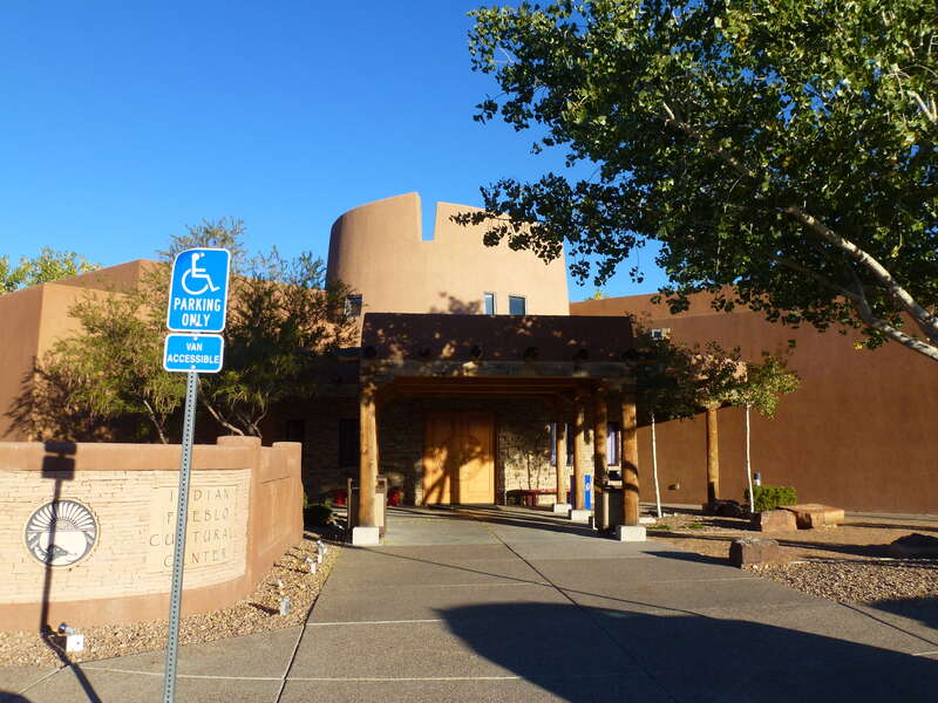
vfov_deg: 45.4
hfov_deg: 58.4
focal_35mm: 31
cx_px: 469
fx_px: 840
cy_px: 352
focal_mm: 5.4
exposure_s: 1/500
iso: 100
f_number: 4
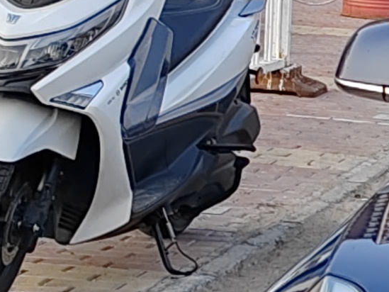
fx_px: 2540
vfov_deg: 6.6
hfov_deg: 7.9
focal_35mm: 226
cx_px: 1061
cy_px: 276
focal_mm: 6.14
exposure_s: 1/100
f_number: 1.8
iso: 50
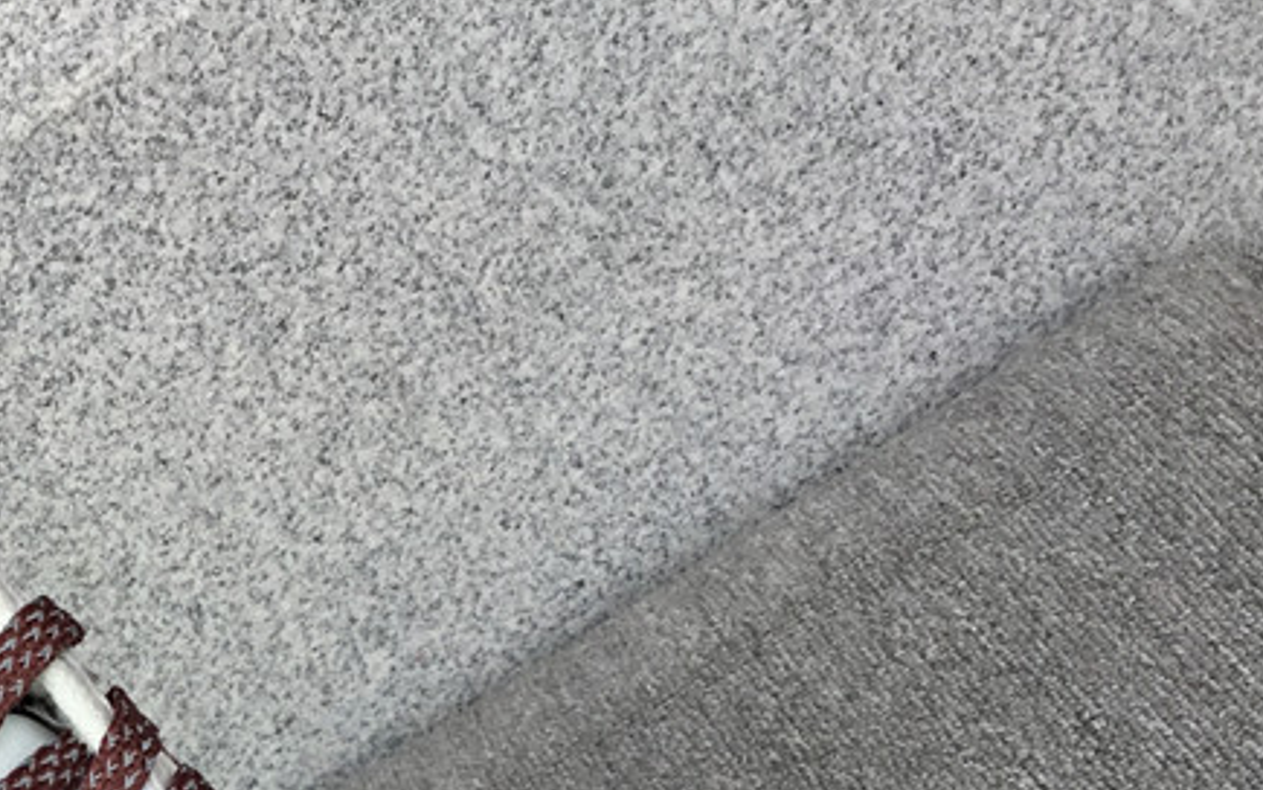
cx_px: 96
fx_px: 2341
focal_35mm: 68
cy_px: 957
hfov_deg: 28.8
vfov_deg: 18.1
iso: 25
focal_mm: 3.3
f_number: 2.4
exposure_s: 1/104
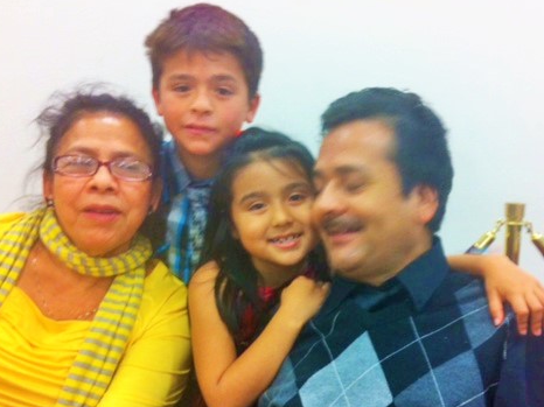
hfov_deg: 39.5
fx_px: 754
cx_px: 320
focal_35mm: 48
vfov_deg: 30.1
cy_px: 248
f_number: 2.8
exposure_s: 1/15
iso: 160
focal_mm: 3.85
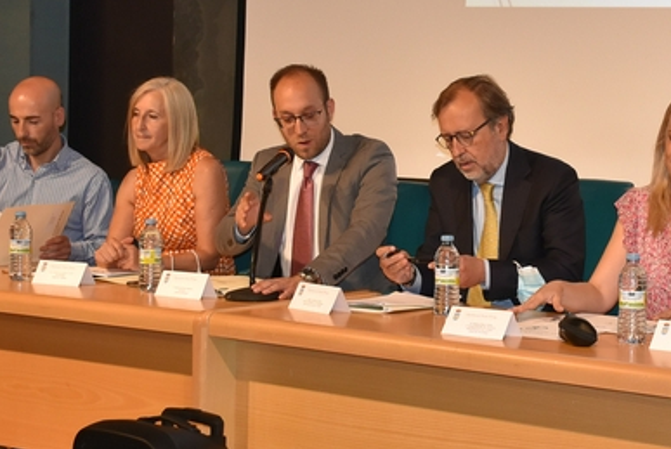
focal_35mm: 94
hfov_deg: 21.5
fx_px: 1757
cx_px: 491
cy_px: 109
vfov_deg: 14.5
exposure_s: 1/100
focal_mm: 27
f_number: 5
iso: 800
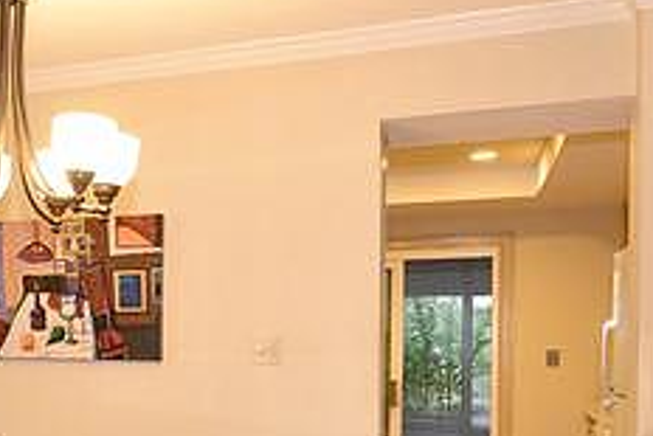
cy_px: 366
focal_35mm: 53
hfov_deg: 34.3
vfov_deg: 25.0
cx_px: 6
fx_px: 962
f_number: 4.5
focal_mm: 16
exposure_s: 1/40
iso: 1250
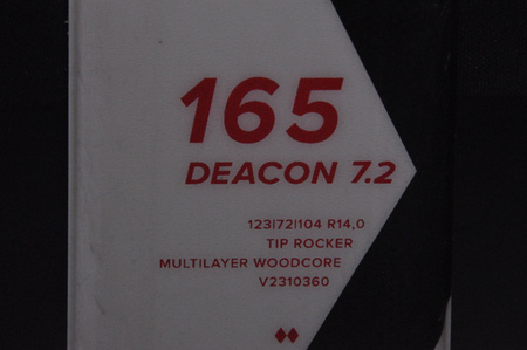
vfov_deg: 8.7
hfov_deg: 13.1
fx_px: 2303
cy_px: 175
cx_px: 264
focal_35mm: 158
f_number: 11
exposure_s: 1/125
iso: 3200
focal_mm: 105
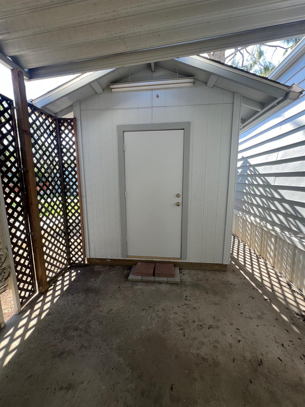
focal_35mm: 13
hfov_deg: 89.9
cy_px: 204
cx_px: 152
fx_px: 153
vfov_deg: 106.2
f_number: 1.8
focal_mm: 1.57
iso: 40
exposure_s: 1/99
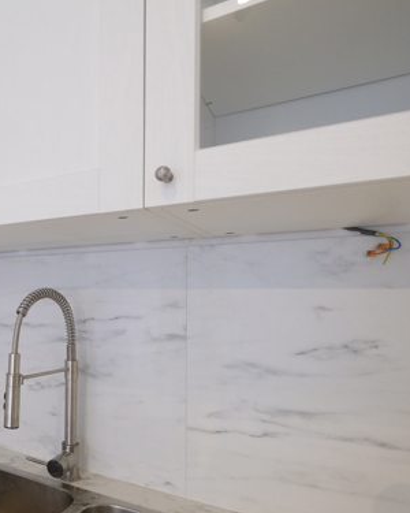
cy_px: 295
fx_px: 410
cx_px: -3
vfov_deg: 63.7
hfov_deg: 44.8
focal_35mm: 27
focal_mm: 10
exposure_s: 1/60
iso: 1600
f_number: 4
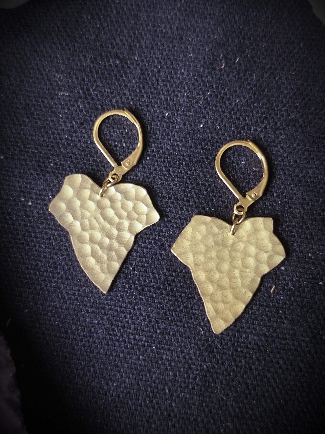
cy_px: 217
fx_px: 576
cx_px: 162
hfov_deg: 31.5
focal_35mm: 46
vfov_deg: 41.2
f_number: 1.65
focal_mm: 6.19
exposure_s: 1/25
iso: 320
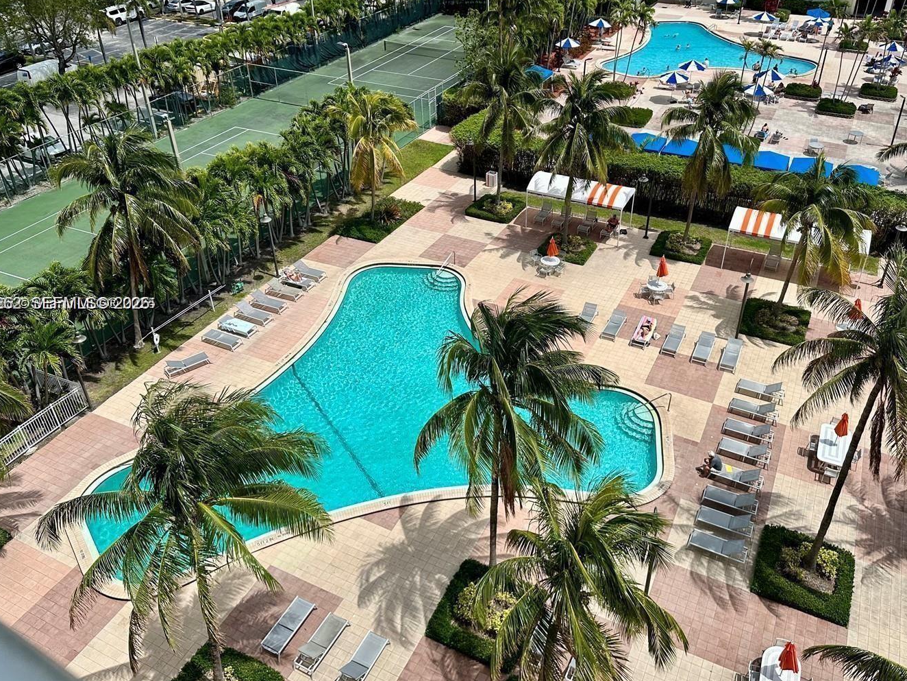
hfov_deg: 61.6
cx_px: 484
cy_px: 304
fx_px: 760
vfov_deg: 48.1
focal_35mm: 29
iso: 80
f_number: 1.78
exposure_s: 1/8197
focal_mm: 6.86
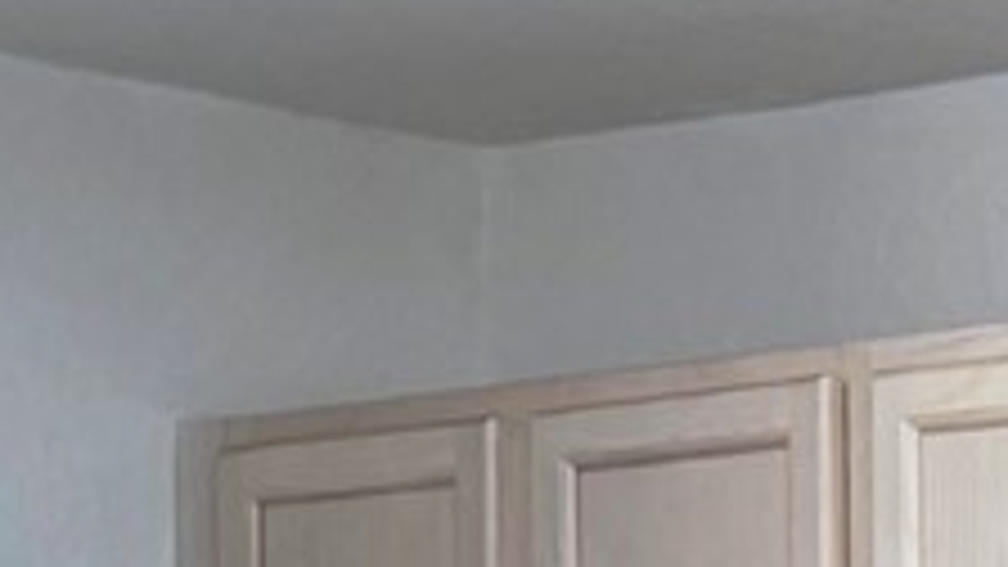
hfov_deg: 9.5
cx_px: 2858
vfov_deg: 6.1
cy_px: 1485
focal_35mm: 187
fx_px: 4998
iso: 125
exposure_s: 1/60
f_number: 1.78
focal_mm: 6.76
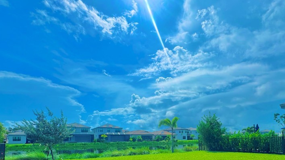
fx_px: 166
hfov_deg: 80.8
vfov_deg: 48.2
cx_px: 161
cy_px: 131
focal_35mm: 22
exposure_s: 1/7299
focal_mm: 2.22
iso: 40
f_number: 2.2
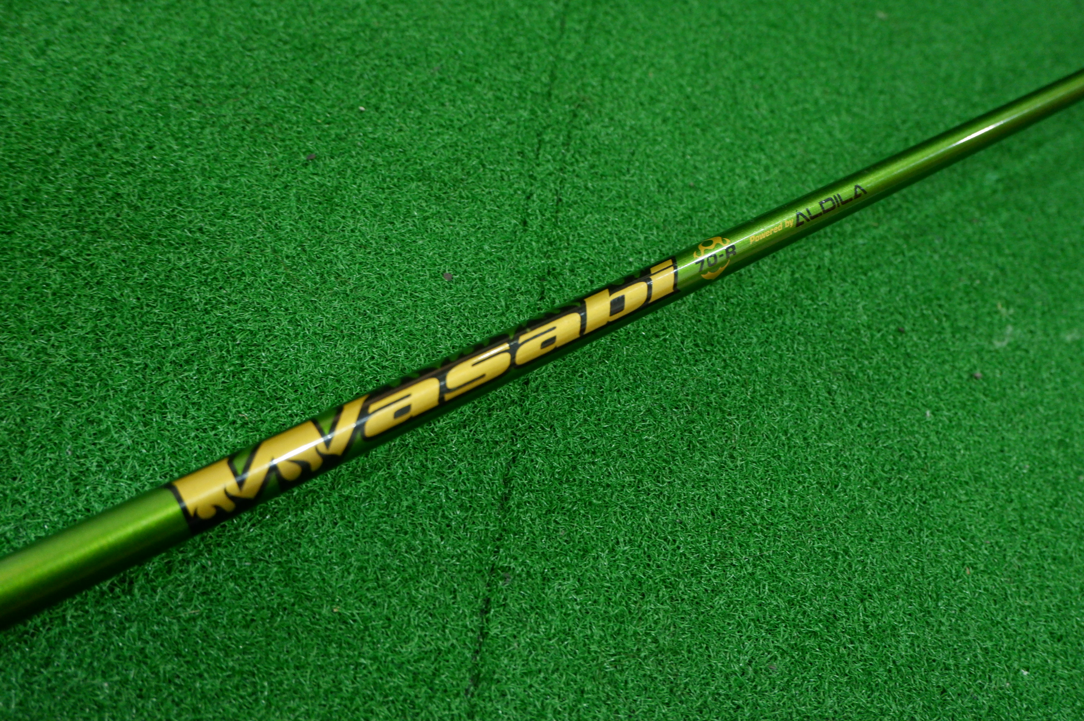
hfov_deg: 57.3
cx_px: 542
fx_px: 993
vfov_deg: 39.9
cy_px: 360
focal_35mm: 33
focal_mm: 22.1
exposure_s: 1/34
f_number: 4.2
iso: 2500
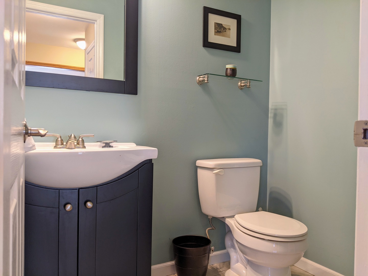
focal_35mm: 27
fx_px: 287
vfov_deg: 51.4
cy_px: 138
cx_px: 184
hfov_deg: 65.3
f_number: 1.8
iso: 58
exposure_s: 1/24
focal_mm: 4.44
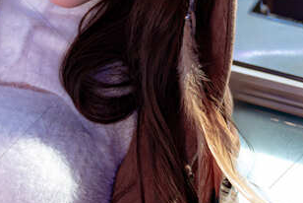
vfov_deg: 7.7
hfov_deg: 11.2
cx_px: -84
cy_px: 42
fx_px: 1508
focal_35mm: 179
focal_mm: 46
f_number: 3.2
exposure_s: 1/200
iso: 800
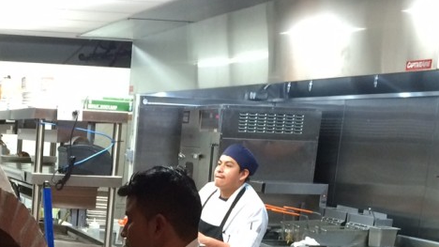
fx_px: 919
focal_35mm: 79
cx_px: 22
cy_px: 373
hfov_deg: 25.8
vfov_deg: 14.3
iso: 160
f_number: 2.2
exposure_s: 1/30
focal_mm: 4.15
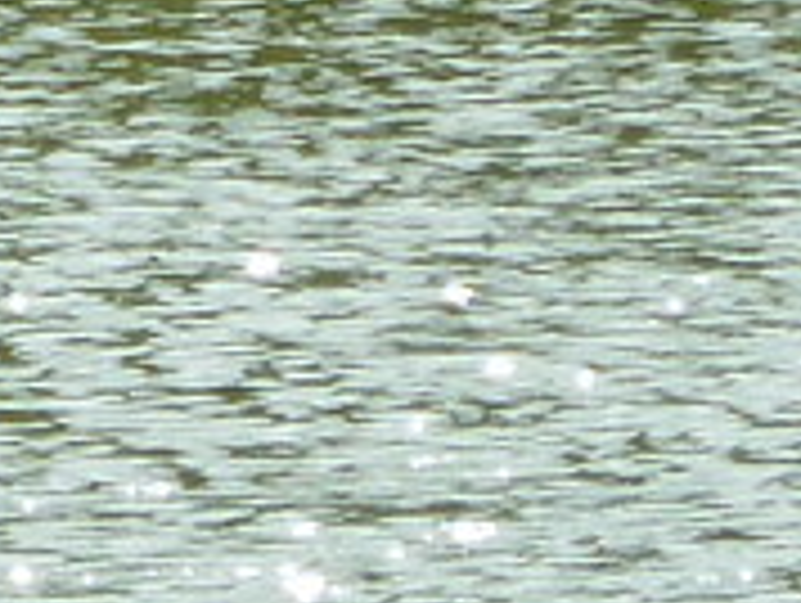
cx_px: -1066
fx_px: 41615
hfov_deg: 1.1
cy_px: -976
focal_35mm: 1796
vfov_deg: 0.8
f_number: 5.9
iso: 80
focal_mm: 36
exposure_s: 1/125
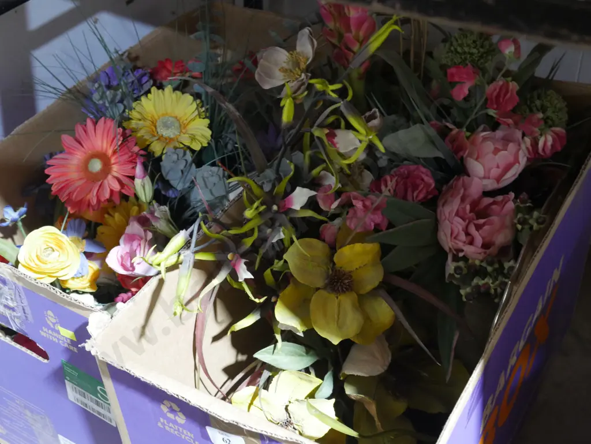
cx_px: 296
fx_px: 786
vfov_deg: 31.5
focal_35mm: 46
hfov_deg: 41.2
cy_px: 222
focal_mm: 23
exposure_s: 1/15
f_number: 5.6
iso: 3200
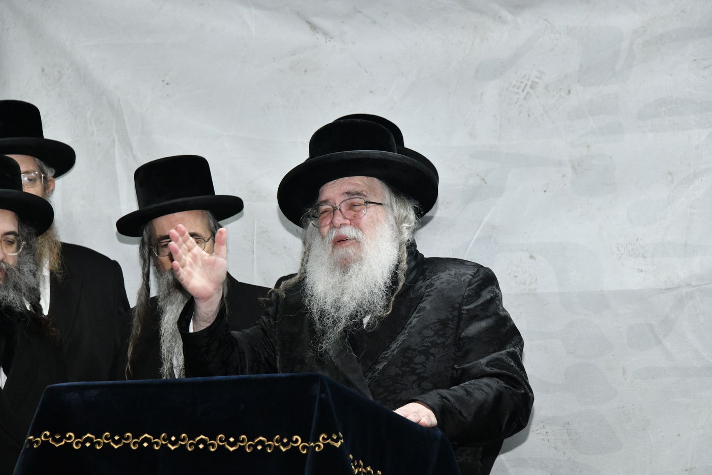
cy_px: 238
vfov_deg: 6.5
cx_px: 356
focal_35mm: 210
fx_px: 4153
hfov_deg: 9.8
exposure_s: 1/250
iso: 10000
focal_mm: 210
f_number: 10
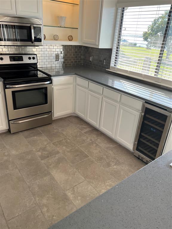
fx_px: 172
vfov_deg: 67.3
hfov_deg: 53.1
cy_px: 114
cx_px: 86
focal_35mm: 26
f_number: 1.5
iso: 100
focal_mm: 5.7
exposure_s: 1/121
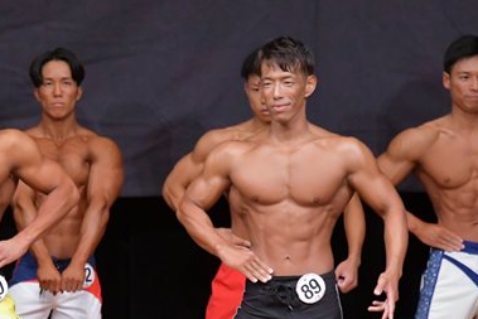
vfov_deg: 2.5
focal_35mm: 552
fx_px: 7332
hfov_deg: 3.7
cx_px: 32
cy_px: 277
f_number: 5.6
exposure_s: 1/400
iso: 5000
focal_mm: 180
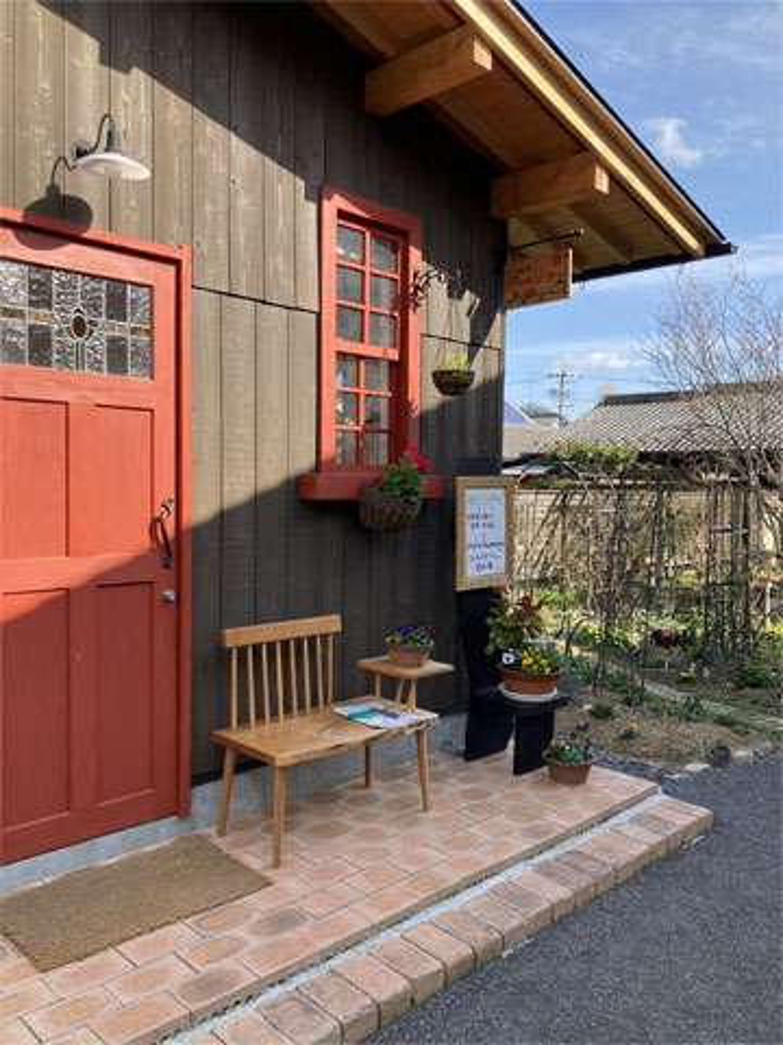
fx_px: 844
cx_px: 392
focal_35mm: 28
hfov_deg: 49.7
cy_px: 522
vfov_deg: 63.4
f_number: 1.8
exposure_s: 1/539
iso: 20
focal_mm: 3.99
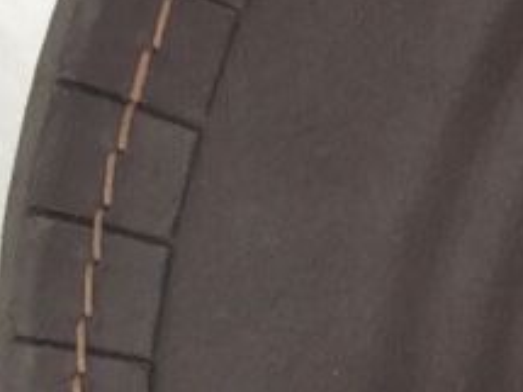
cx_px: 1554
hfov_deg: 7.8
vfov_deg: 6.7
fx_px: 3322
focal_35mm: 220
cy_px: 385
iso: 50
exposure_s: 1/50
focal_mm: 4.15
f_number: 2.2
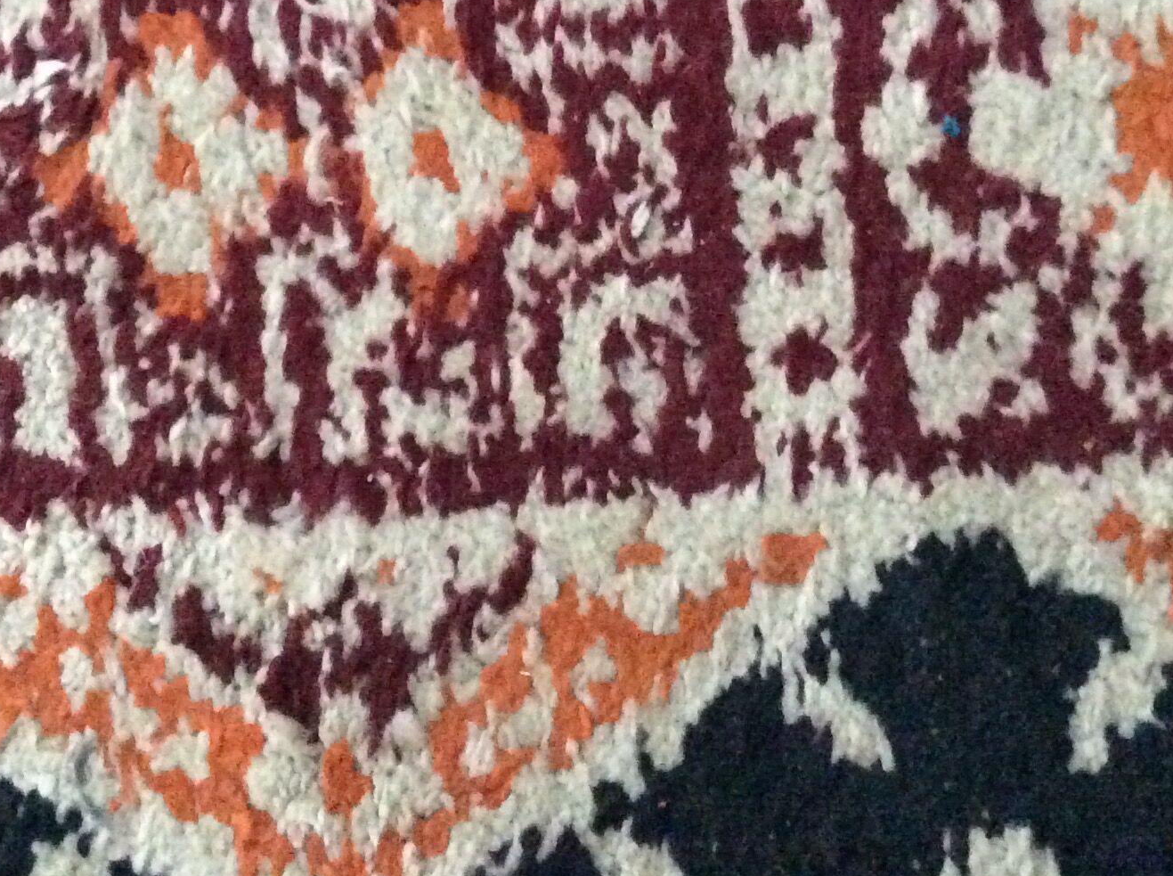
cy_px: 109
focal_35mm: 63
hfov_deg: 30.7
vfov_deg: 22.7
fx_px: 2131
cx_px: 462
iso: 800
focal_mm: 3.3
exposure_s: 1/17
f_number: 2.4
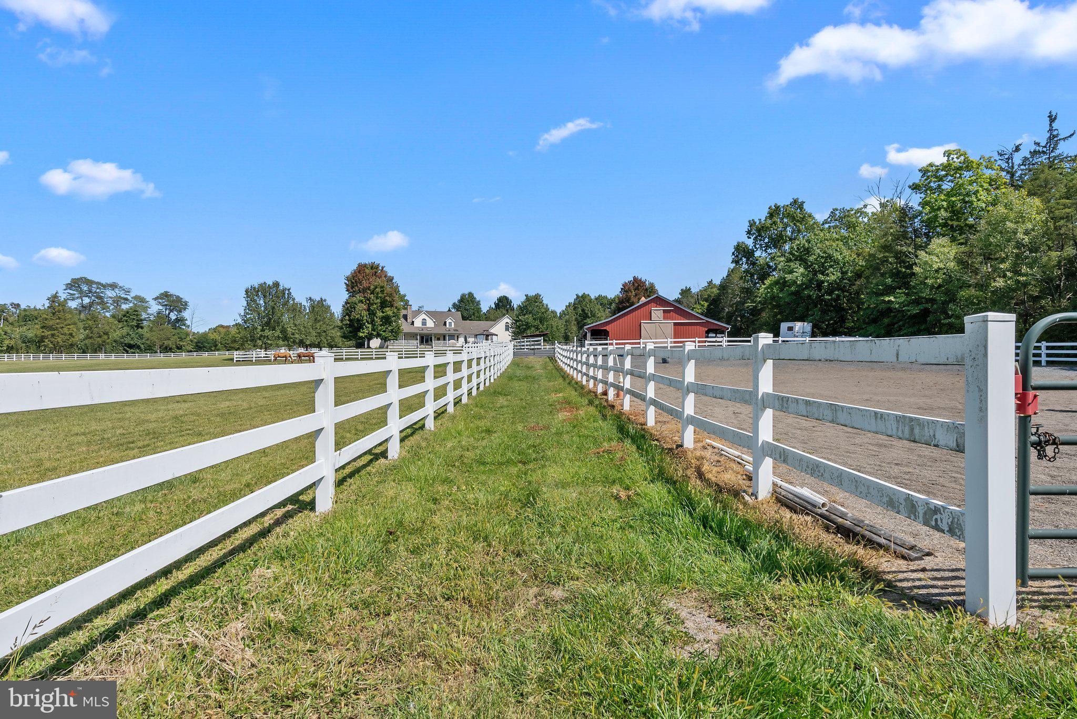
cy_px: 360
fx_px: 539
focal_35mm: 18
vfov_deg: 67.4
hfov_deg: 90.0
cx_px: 538
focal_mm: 18
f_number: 11
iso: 640
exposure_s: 1/640
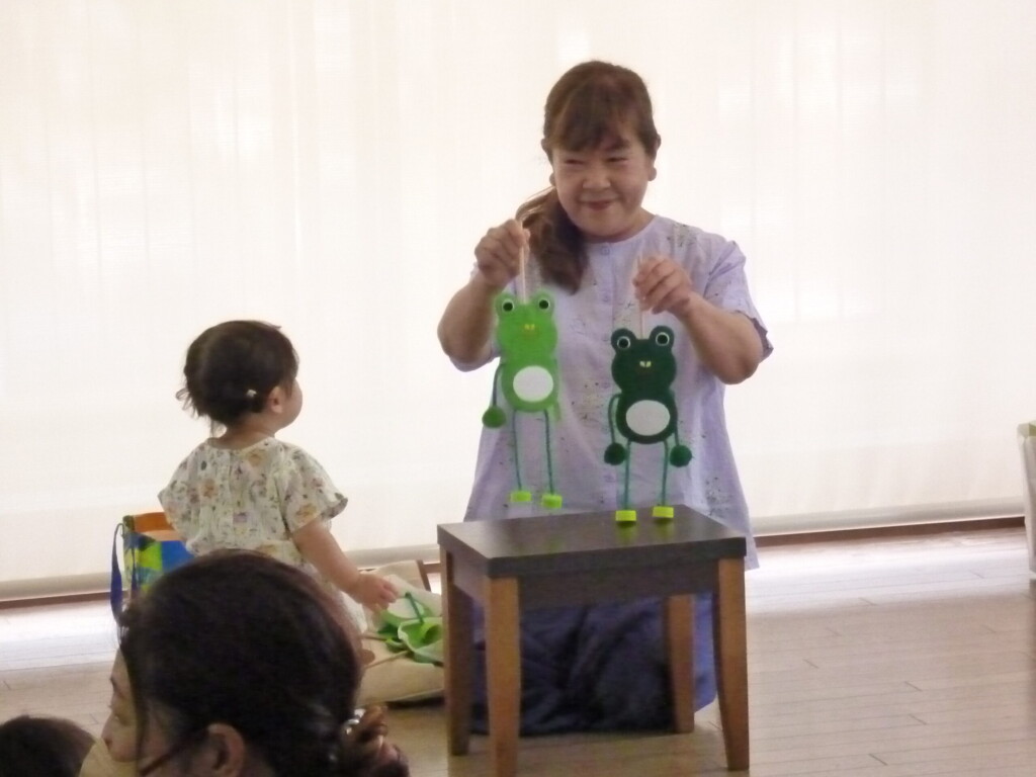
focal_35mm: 142
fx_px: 4250
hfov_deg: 13.9
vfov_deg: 10.4
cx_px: 518
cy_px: 388
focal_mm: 21.5
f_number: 5.9
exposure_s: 1/160
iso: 1600
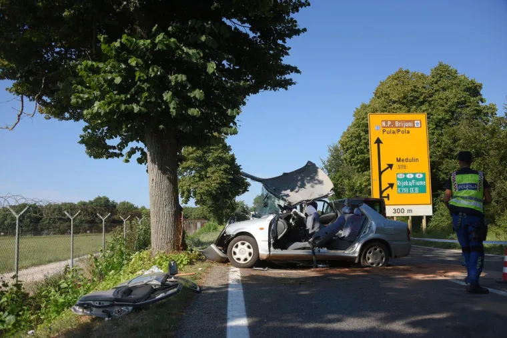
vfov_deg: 41.1
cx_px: 254
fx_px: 451
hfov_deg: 58.7
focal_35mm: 32
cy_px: 169
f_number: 4
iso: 500
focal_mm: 32
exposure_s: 1/4000
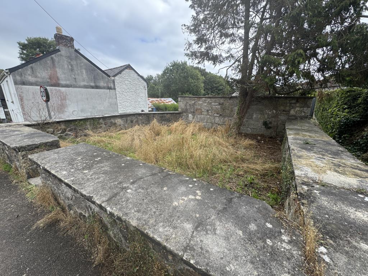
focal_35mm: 14
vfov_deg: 85.7
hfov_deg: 102.1
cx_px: 184
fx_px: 149
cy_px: 138
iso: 50
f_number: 2.2
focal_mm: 2.22
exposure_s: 1/771
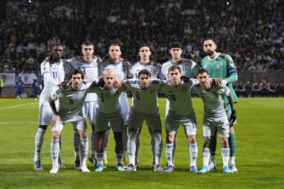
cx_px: 139
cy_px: 92
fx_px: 876
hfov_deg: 18.4
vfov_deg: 12.4
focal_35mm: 111
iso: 2500
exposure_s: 1/800
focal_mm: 107
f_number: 3.5
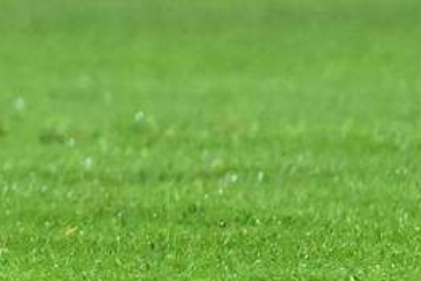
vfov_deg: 0.5
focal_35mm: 2648
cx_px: -827
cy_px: -610
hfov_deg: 0.8
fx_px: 30964
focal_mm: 240
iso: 4000
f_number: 4
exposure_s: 1/800
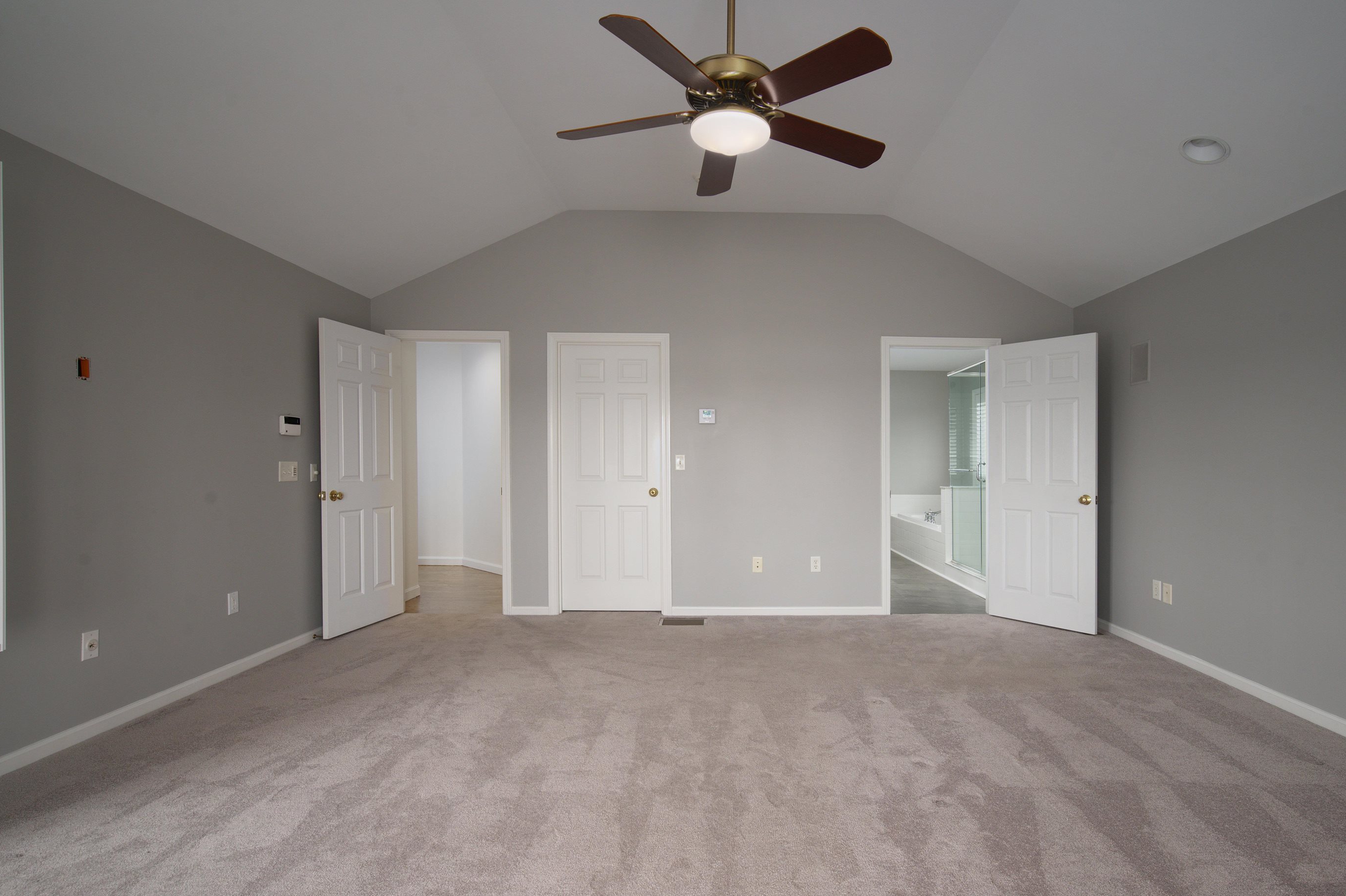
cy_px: 487
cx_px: 731
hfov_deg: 89.8
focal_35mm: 18
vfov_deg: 67.2
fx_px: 673
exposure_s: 1/5
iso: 320
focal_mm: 16
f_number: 9
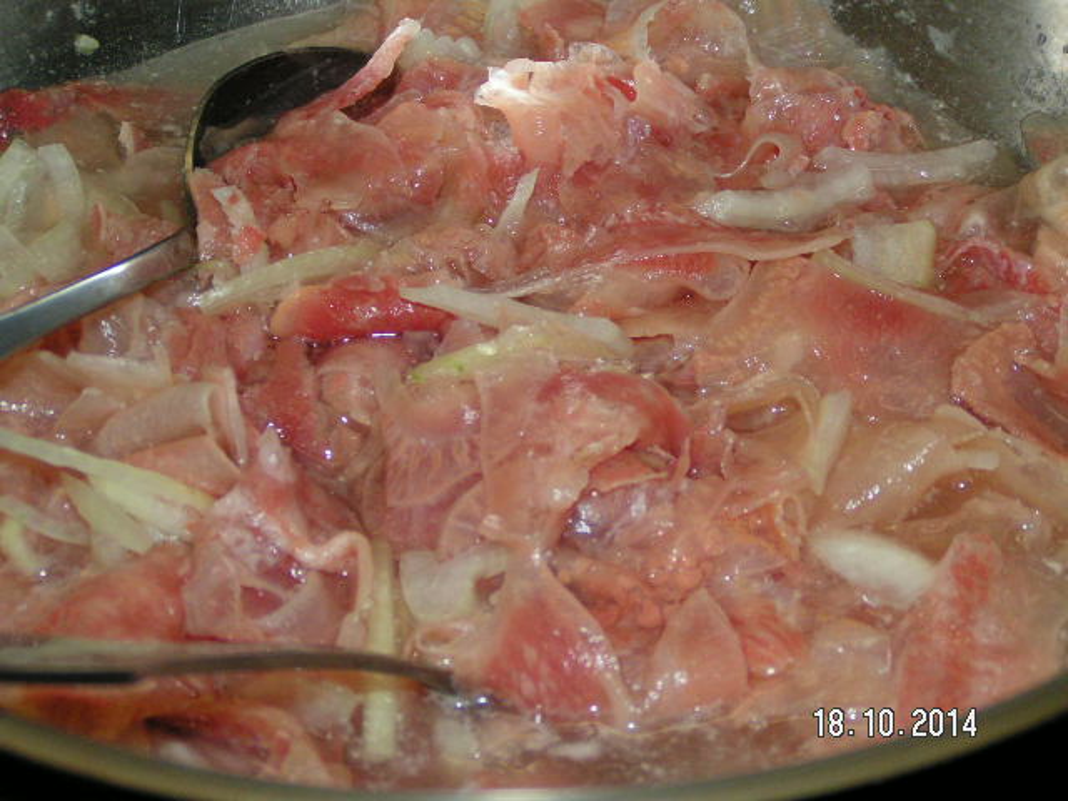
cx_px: 534
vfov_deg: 15.6
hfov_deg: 20.7
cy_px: 400
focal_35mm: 95
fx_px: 2931
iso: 200
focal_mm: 14.5
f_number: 3.5
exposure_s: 1/100
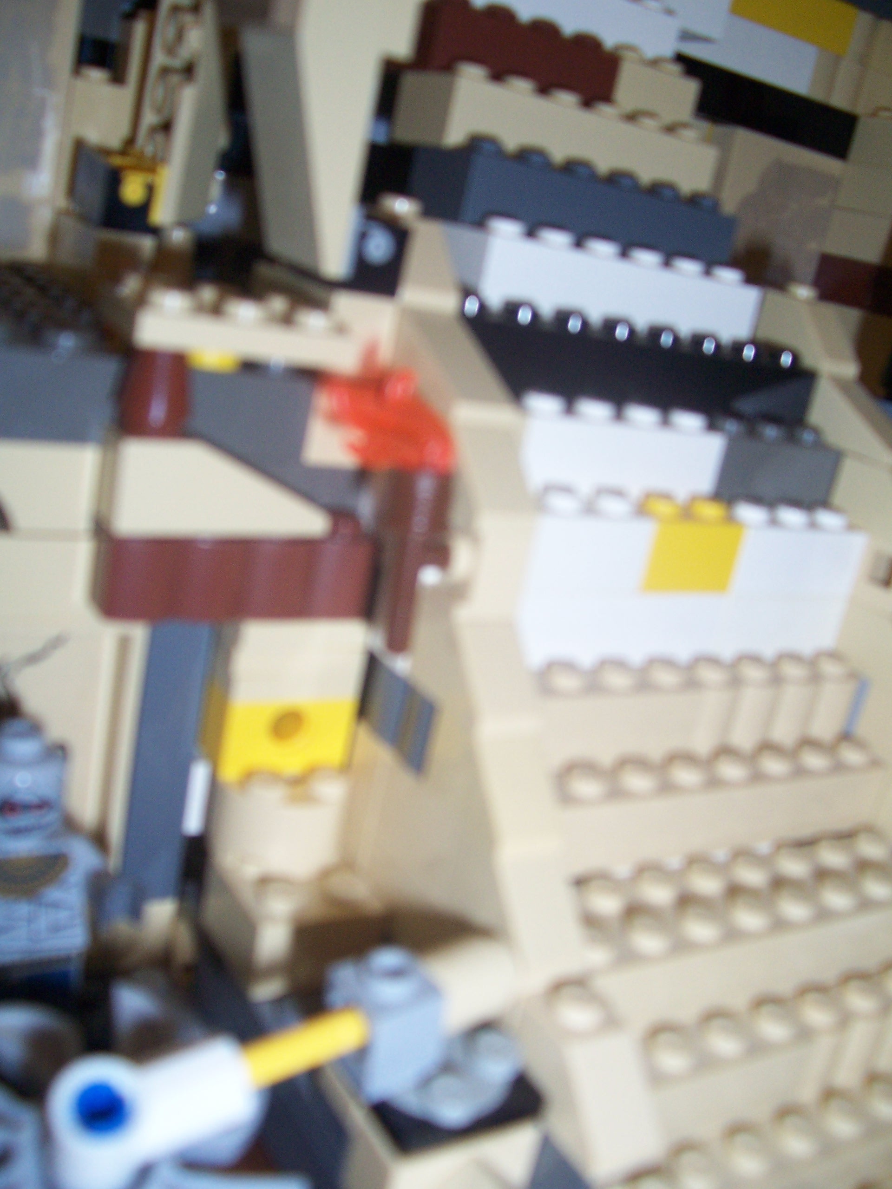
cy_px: 594
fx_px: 1168
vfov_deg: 54.0
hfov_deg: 41.8
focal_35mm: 34
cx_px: 446
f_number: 2.7
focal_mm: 5.6
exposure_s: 1/60
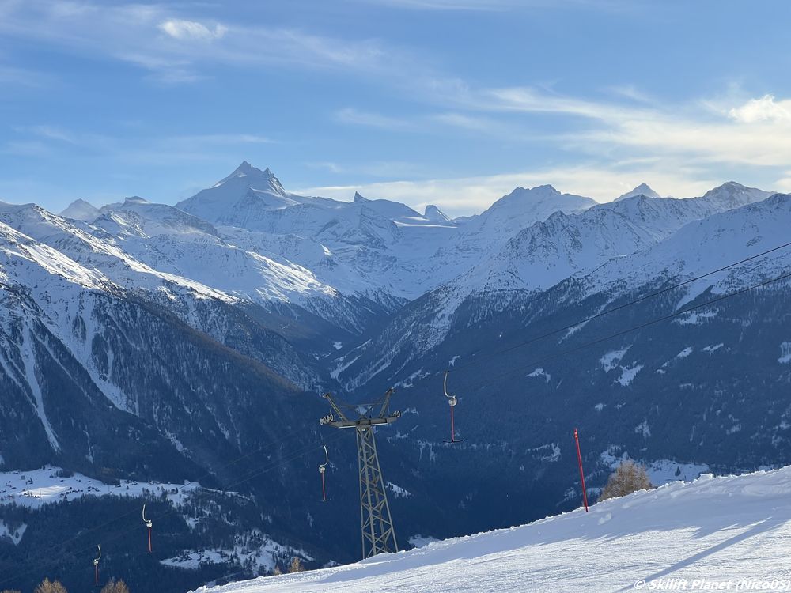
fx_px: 1760
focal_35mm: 77
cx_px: 396
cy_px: 296
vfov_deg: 19.1
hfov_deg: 25.3
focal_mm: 9
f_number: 2.8
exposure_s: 1/1130
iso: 32
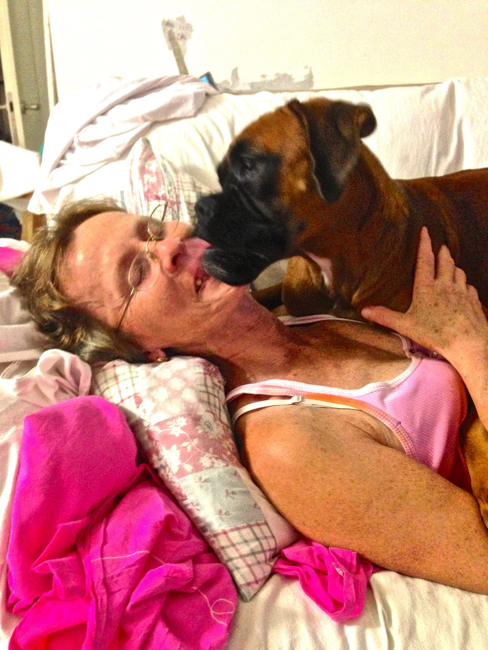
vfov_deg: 55.4
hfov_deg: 42.9
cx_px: 244
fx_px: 620
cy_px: 325
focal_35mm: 33
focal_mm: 4.12
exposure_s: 1/17
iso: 400
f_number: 2.4
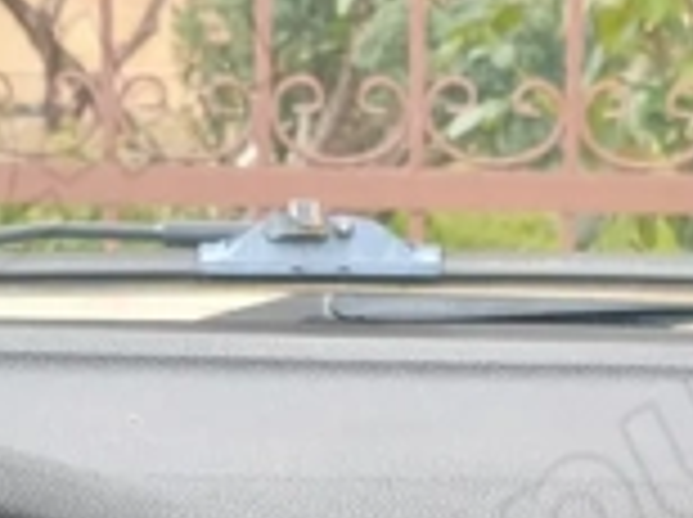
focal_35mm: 169
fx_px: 3378
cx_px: 450
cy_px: 1468
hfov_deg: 11.7
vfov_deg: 7.8
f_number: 1.5
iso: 100
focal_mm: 4.94
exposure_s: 1/50
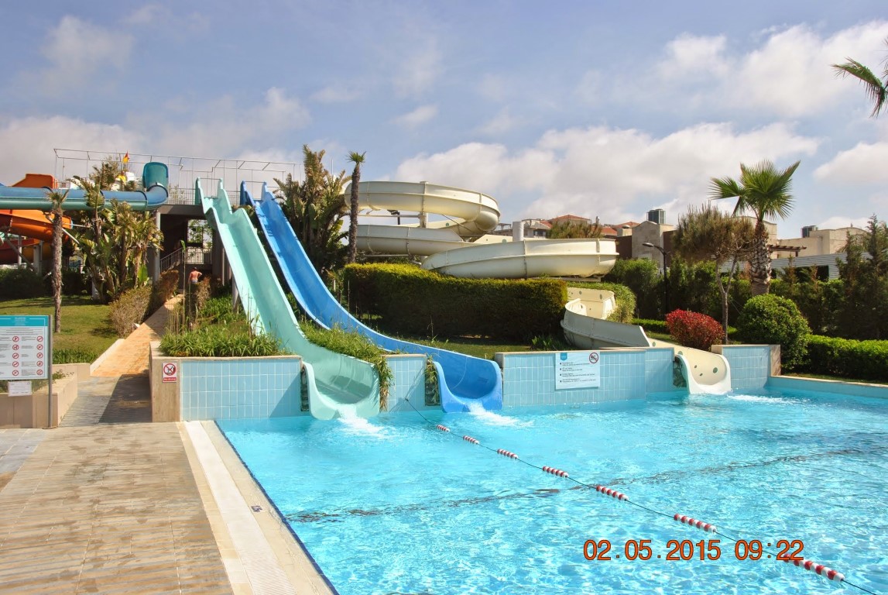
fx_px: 741
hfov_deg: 61.9
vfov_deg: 43.7
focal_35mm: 30
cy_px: 298
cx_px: 444
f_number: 8
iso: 100
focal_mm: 20
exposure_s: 1/250
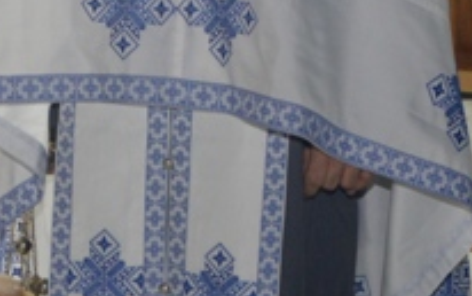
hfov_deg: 9.6
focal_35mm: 219
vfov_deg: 6.0
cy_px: 20
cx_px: 149
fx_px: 2819
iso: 1600
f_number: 6.3
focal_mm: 46
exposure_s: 1/50
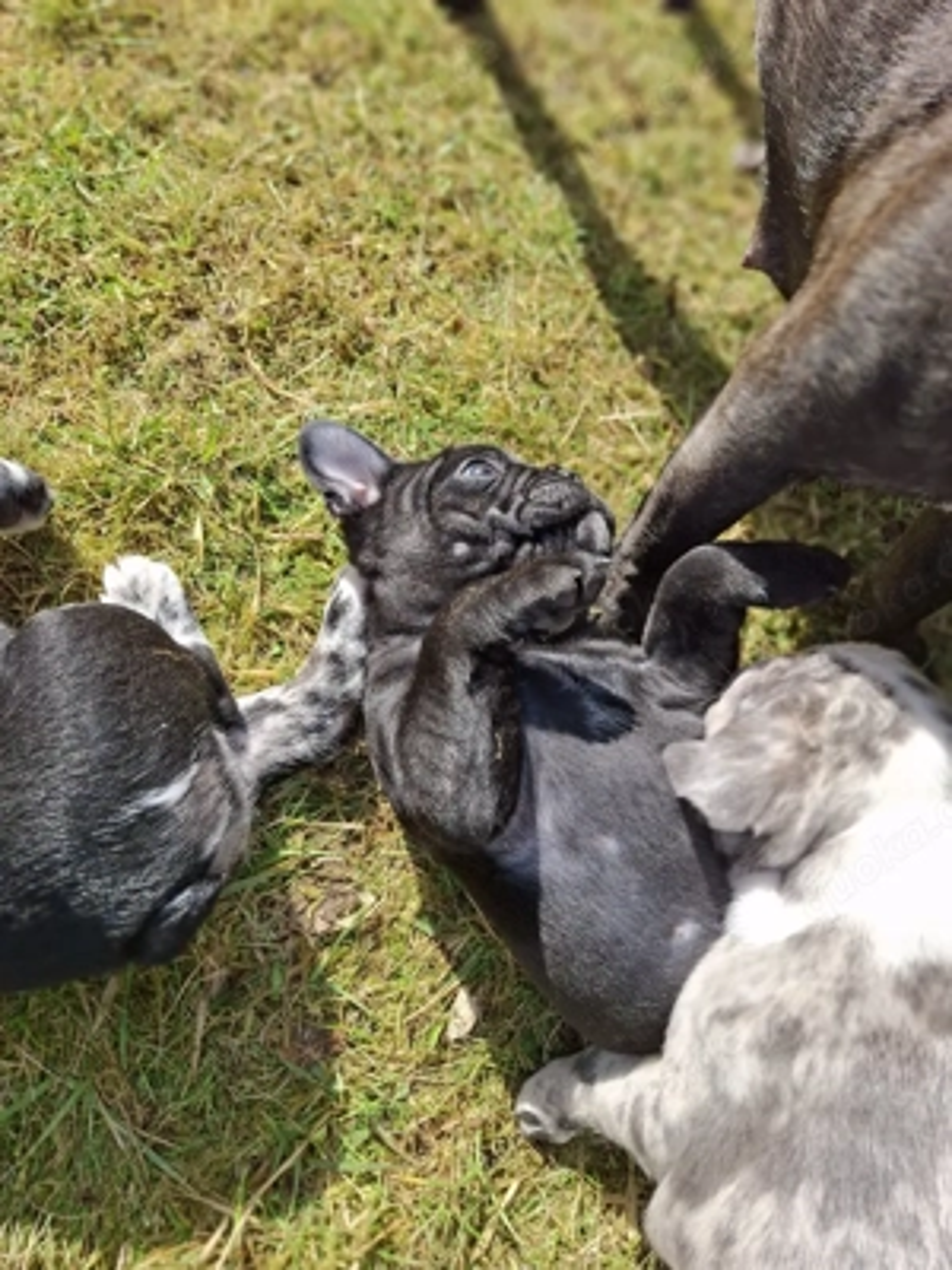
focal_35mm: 25
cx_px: 476
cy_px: 635
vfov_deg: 69.4
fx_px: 917
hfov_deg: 54.9
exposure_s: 1/3333
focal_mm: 4.69
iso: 25
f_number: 1.8
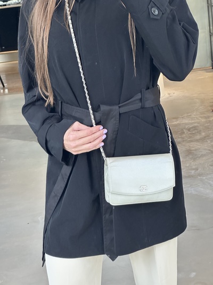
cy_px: 142
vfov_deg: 25.3
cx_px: 106
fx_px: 632
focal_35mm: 77
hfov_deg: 19.1
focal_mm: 9
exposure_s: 1/100
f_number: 2.8
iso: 200
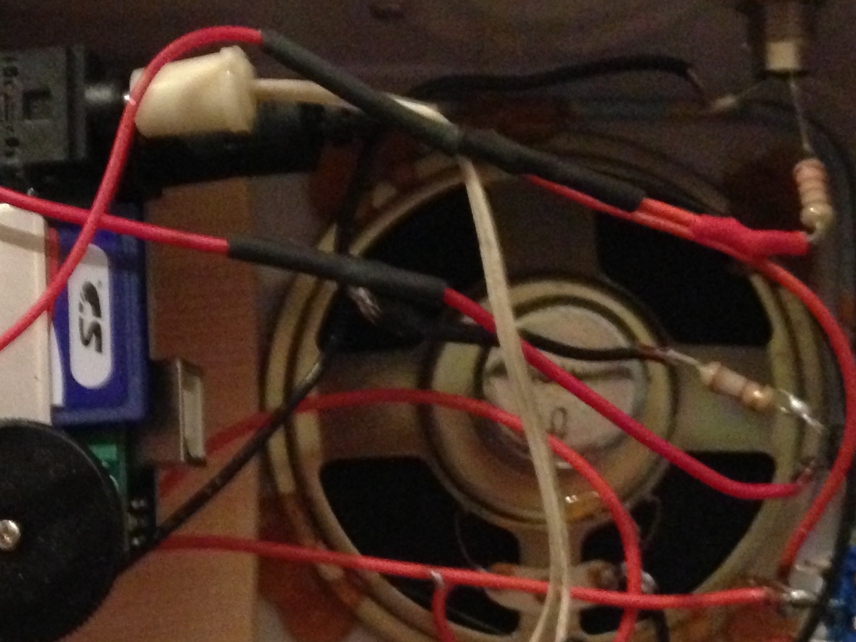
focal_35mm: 78
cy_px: 541
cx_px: 250
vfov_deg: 18.7
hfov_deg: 24.8
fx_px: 1929
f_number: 2.4
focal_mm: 4.13
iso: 800
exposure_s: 1/15
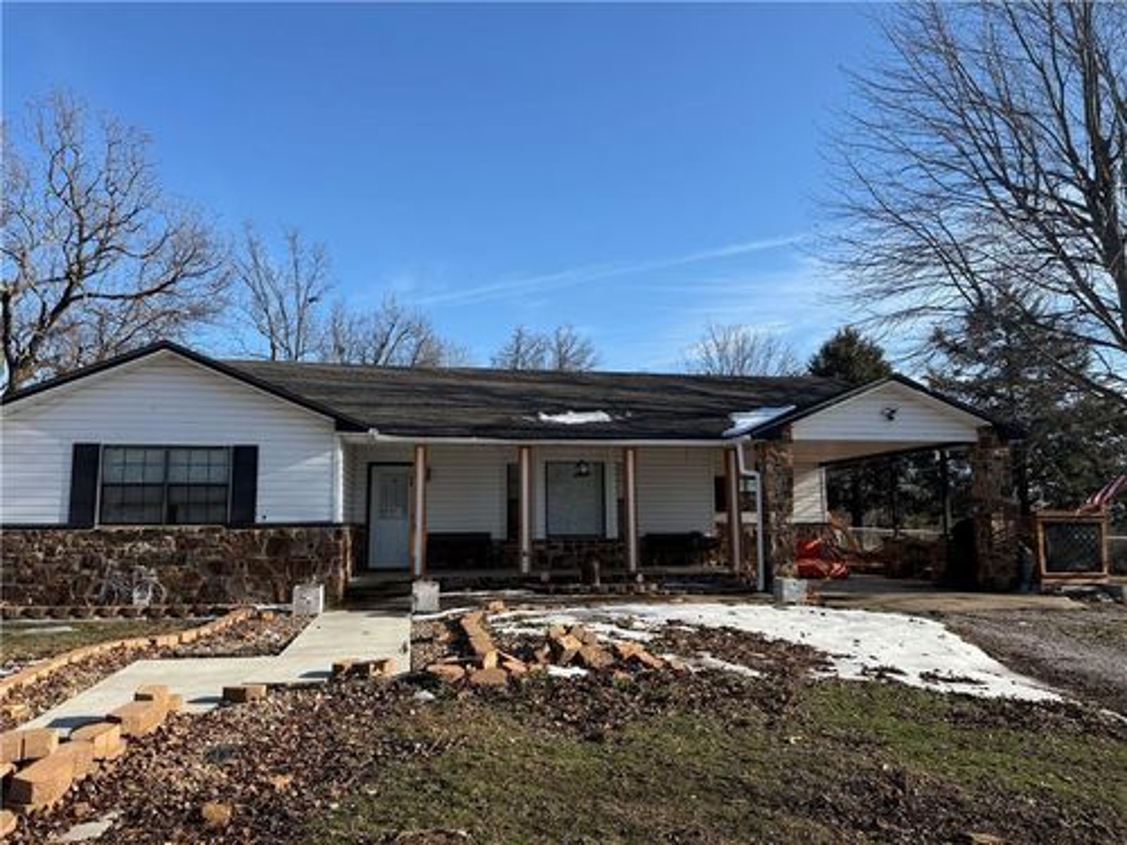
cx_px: 564
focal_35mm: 24
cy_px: 422
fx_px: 781
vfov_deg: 56.8
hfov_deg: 71.6
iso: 80
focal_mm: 6.76
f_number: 1.78
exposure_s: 1/3425
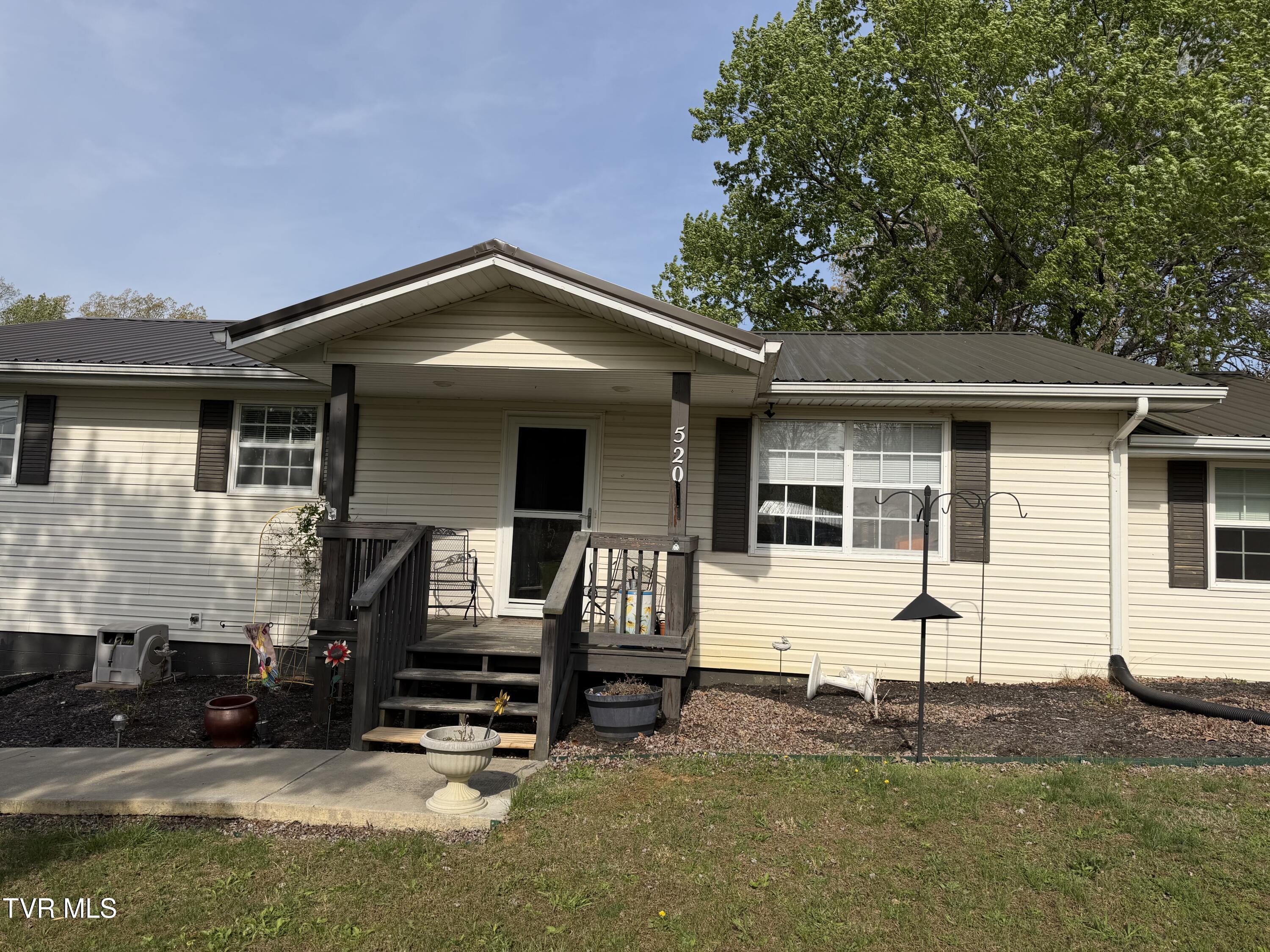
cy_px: 476
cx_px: 635
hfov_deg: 71.6
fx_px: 881
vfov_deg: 56.8
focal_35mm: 24
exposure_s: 1/5714
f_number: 1.78
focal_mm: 6.76
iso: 80
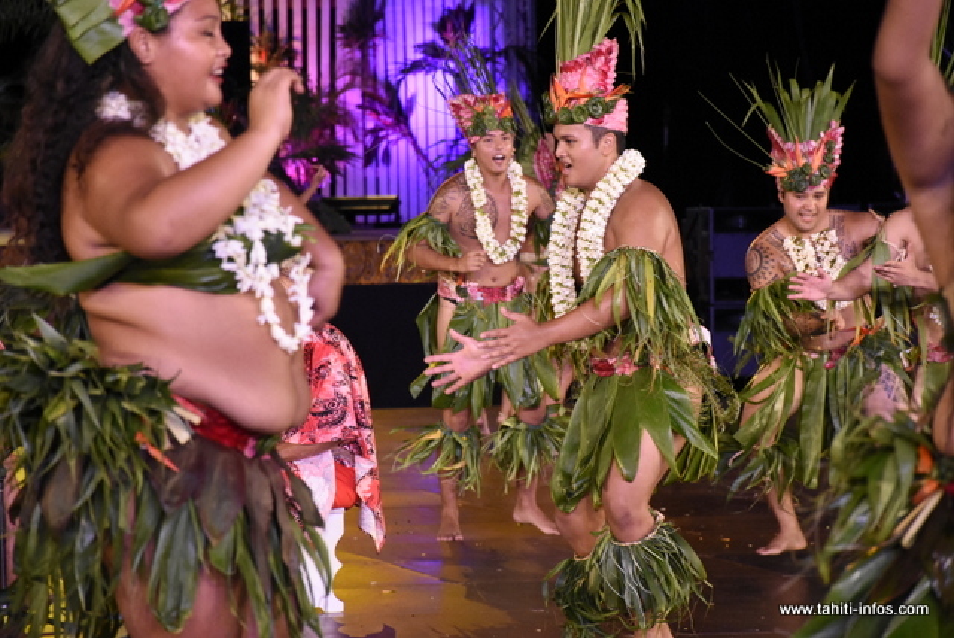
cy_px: 319
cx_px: 477
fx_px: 5172
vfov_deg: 7.1
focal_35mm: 195
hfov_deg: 10.5
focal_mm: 130
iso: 6400
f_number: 7.1
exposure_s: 1/250
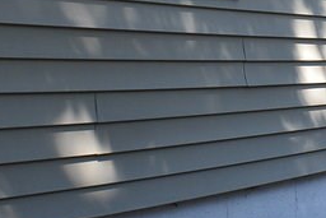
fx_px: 1087
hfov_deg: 16.4
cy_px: -27
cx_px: 379
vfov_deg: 11.3
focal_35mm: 120
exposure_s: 1/200
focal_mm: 20
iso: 400
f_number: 10
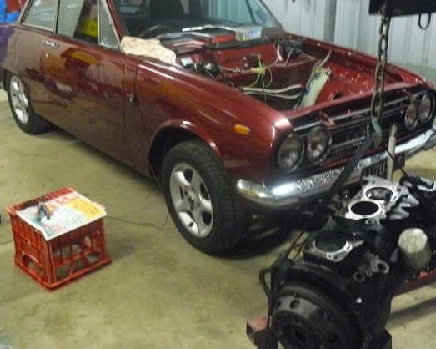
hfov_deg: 42.9
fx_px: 555
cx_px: 238
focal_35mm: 43
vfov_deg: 34.9
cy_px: 159
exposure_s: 1/8
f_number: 2.8
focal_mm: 6
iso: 800
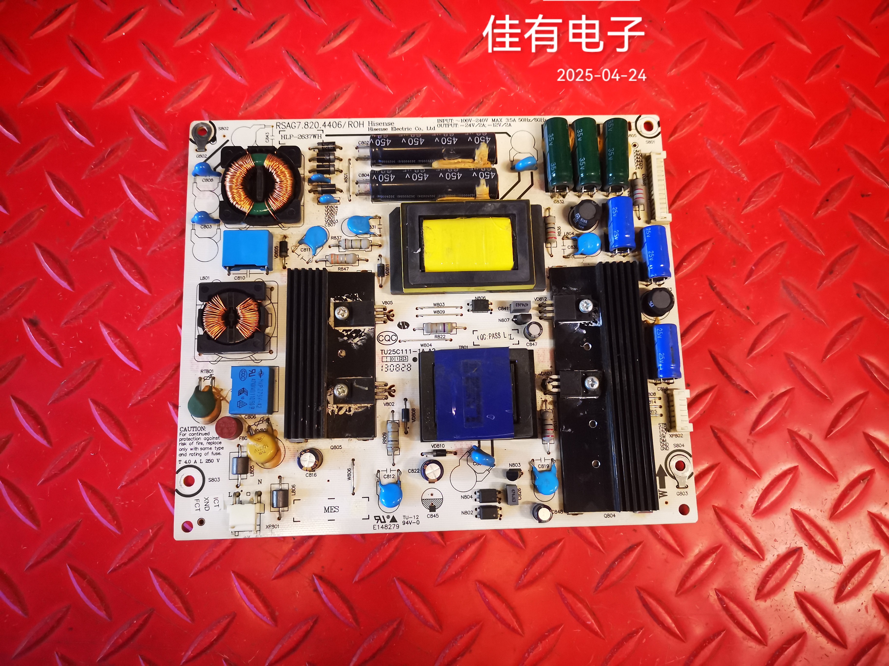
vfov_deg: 51.4
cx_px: 444
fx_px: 693
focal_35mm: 27
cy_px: 333
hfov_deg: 65.3
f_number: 1.8
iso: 800
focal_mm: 5.58
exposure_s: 1/25
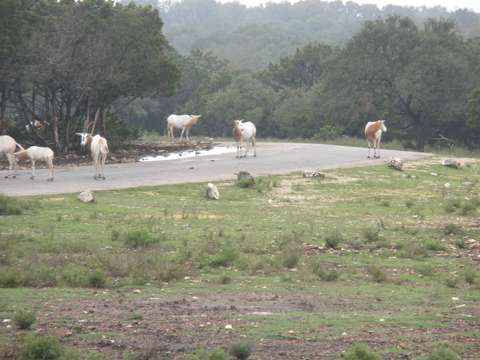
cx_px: 240
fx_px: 3605
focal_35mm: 260
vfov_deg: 5.7
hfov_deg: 7.6
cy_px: 180
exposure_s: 1/442
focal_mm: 46.2
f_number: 5.3
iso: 288
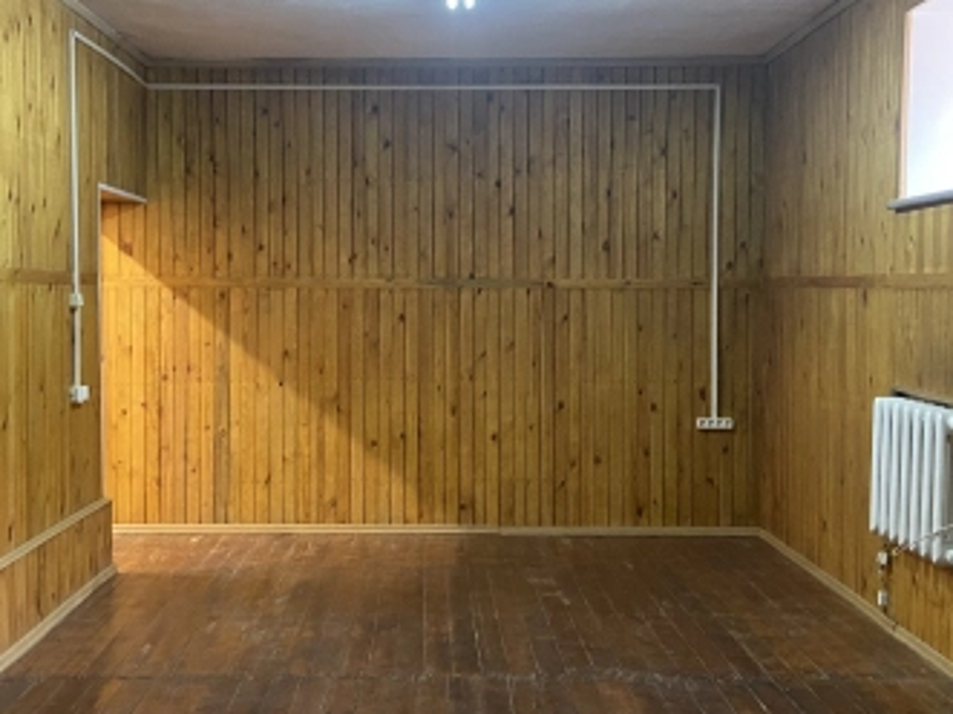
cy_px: 369
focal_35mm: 49
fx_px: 1349
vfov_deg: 29.7
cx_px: 412
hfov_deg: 38.8
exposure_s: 1/33
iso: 400
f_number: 1.8
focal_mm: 4.25
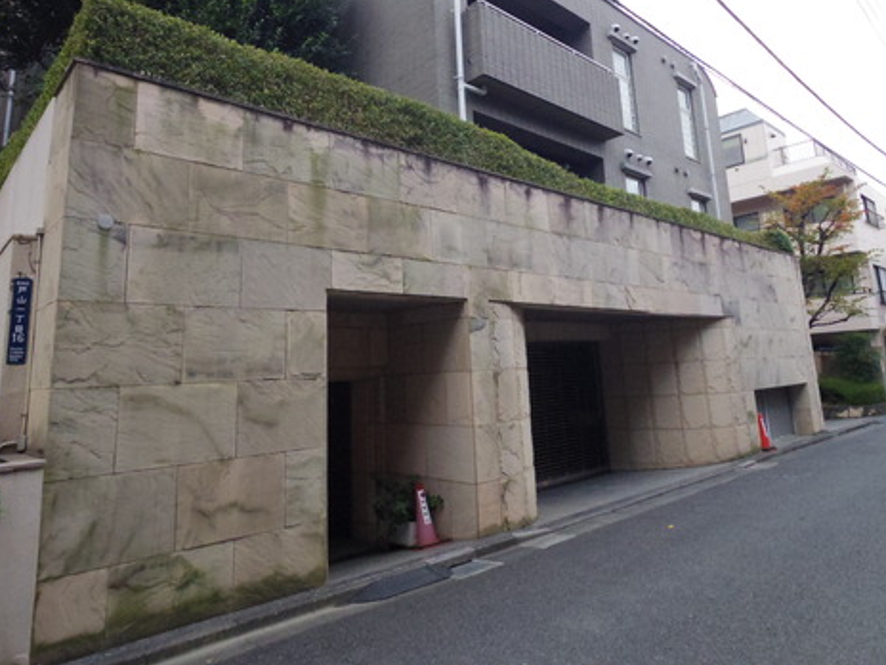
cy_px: 237
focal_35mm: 22
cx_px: 464
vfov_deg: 60.0
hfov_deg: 76.3
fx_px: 563
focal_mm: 3.8
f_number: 3.7
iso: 1250
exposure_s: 1/30
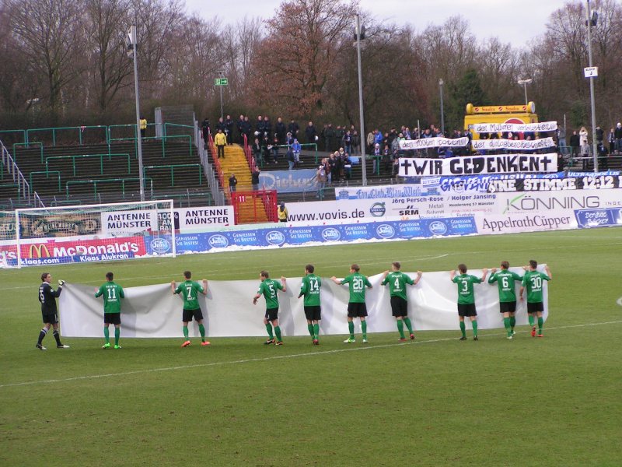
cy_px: 234
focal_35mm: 136
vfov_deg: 10.9
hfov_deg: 14.5
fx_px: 2444
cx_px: 311
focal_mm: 20.9
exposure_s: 1/160
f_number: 3.5
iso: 100
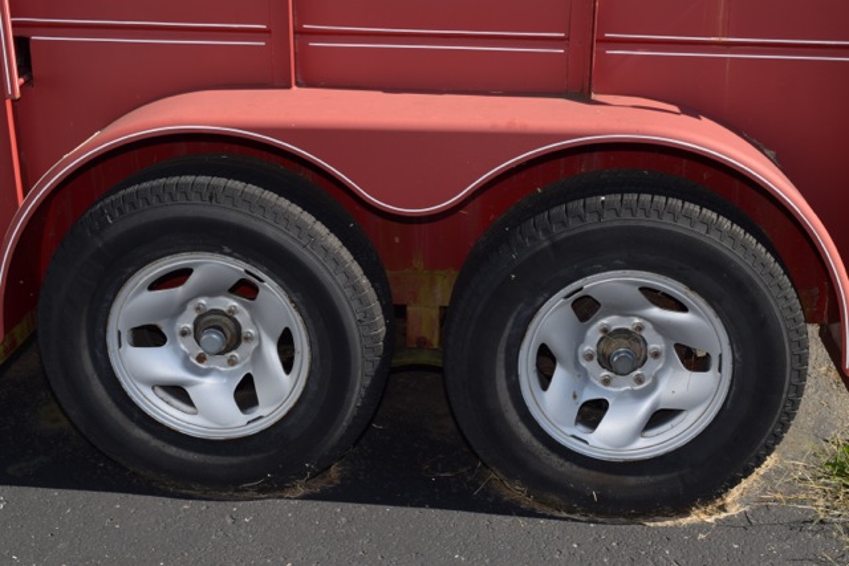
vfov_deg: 26.5
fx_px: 1203
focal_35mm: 51
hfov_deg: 38.9
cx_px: 424
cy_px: 283
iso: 100
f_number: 9
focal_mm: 34
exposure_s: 1/200
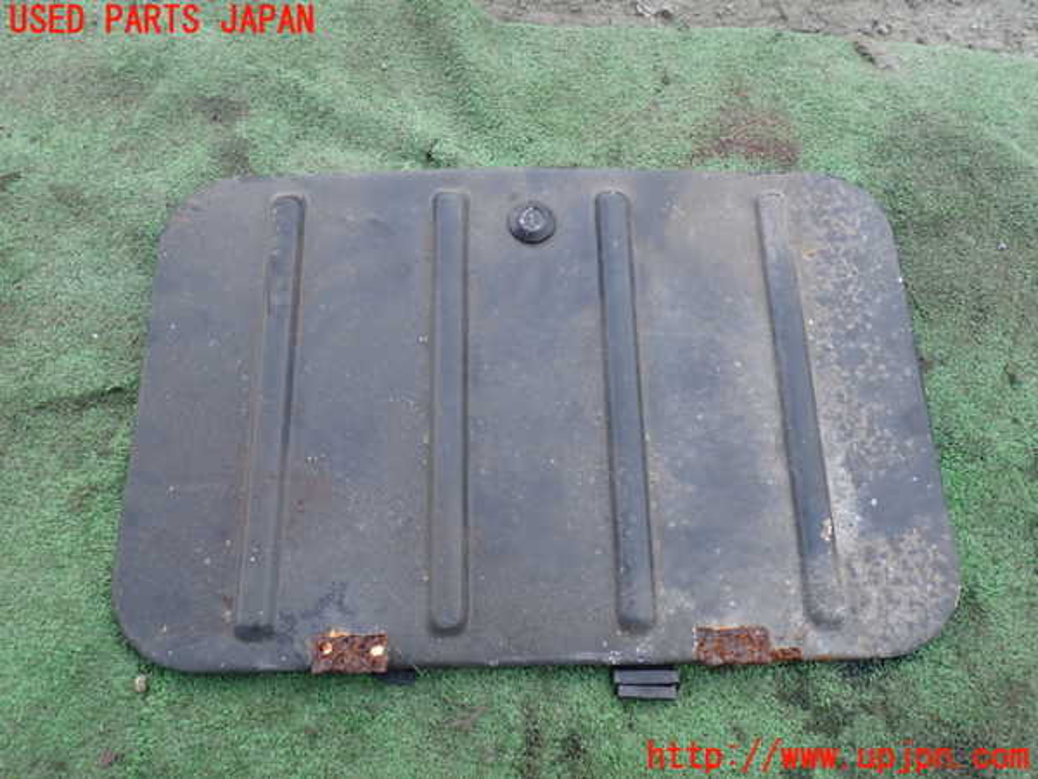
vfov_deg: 54.9
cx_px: 519
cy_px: 390
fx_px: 750
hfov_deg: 69.4
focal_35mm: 25
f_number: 2.8
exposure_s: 1/125
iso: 100
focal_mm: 4.5
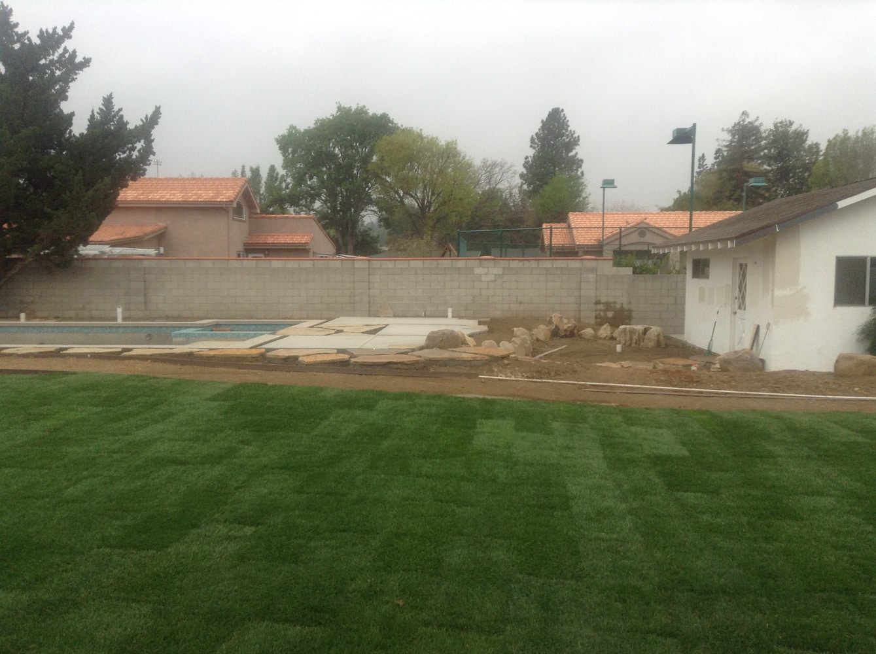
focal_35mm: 33
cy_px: 327
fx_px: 834
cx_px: 438
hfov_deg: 55.4
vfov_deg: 42.8
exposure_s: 1/120
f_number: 2.4
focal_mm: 3.3
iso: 50
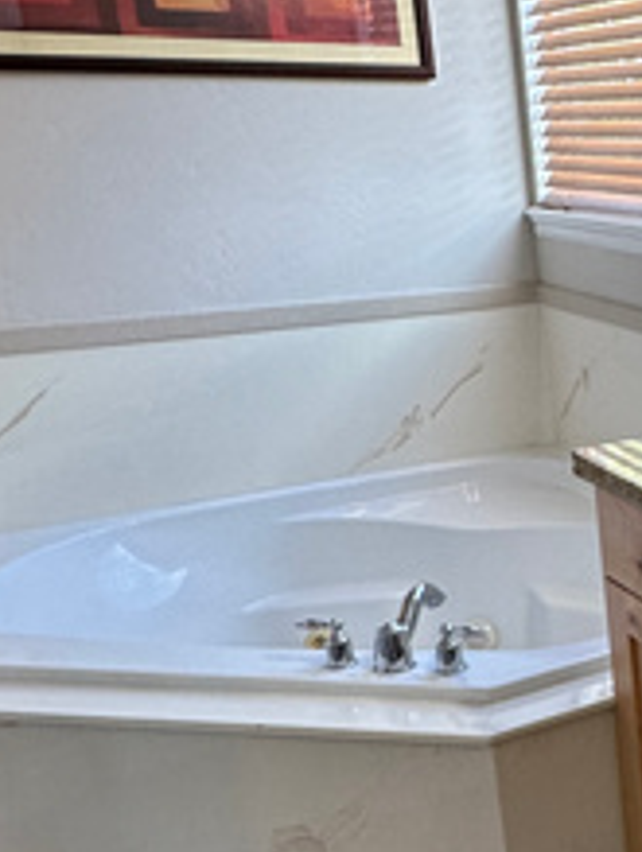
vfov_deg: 38.6
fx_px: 1208
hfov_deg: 24.2
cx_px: 926
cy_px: 525
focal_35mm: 49
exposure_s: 1/120
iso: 160
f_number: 2.2
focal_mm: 2.22
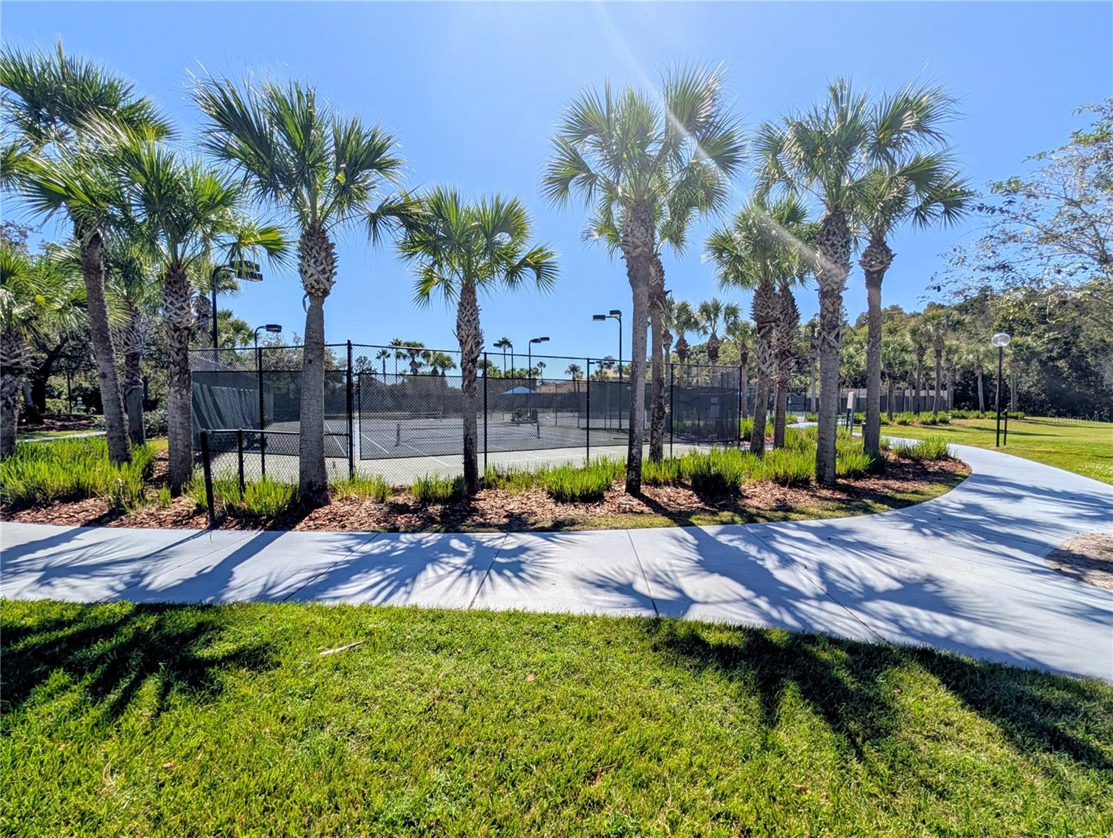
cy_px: 419
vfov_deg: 94.6
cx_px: 556
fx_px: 386
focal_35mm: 12
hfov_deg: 110.5
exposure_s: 1/4505
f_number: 1.7
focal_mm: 2.02
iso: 60
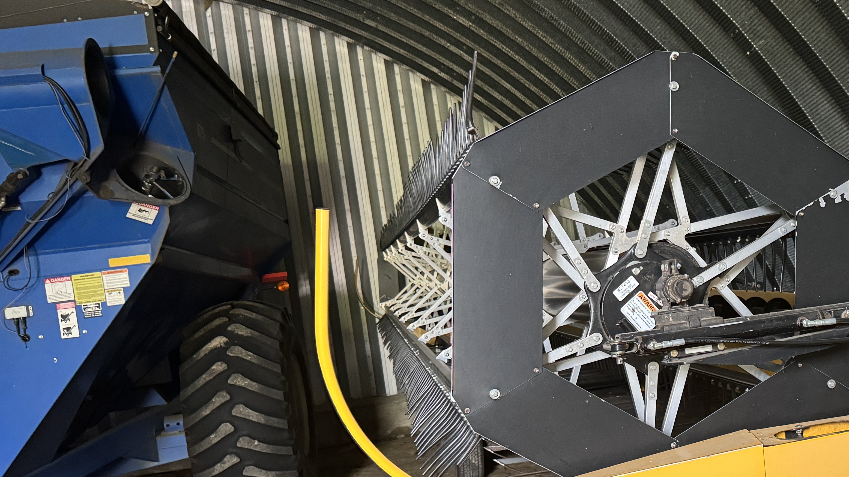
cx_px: 731
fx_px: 1081
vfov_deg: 24.8
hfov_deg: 40.3
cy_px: 301
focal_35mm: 48
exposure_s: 1/60
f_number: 1.78
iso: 500
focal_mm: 6.76
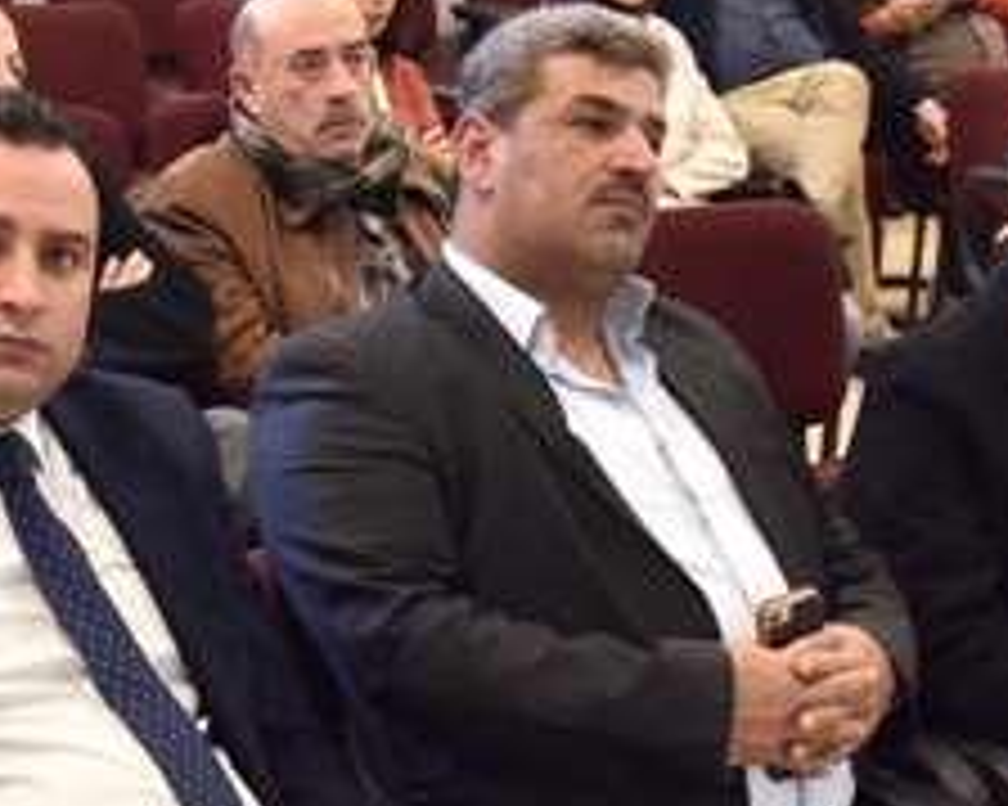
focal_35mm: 103
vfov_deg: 14.8
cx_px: 212
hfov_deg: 18.5
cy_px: 723
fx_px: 3071
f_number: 4
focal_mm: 24
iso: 2000
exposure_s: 1/50
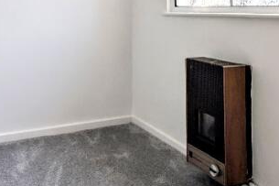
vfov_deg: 29.0
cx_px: 91
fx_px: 325
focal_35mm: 42
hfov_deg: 45.7
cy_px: -16
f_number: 1.7
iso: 55
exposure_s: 1/343
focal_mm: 2.02
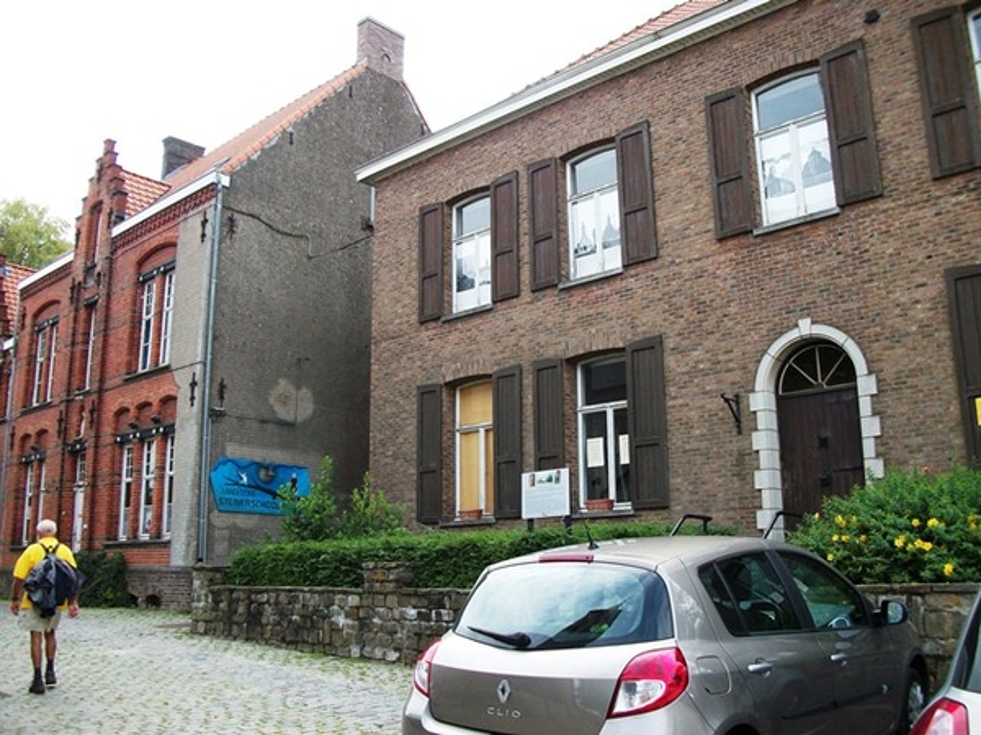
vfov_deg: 44.2
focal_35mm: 32
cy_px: 368
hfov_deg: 56.8
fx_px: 907
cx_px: 490
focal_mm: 5.7
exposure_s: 1/500
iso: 80
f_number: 2.9
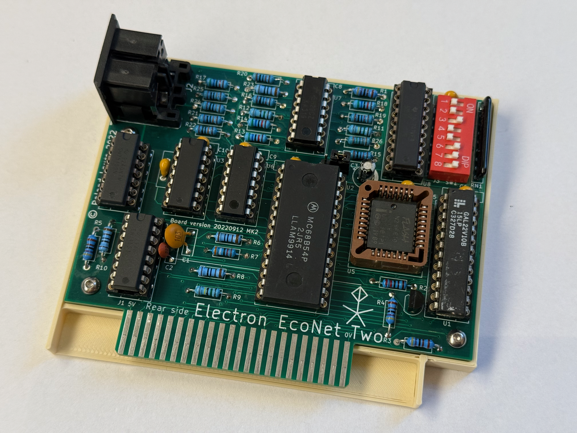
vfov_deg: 30.3
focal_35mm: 48
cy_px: 216
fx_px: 800
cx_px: 288
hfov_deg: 39.7
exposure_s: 1/50
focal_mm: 6.76
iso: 100
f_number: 1.78
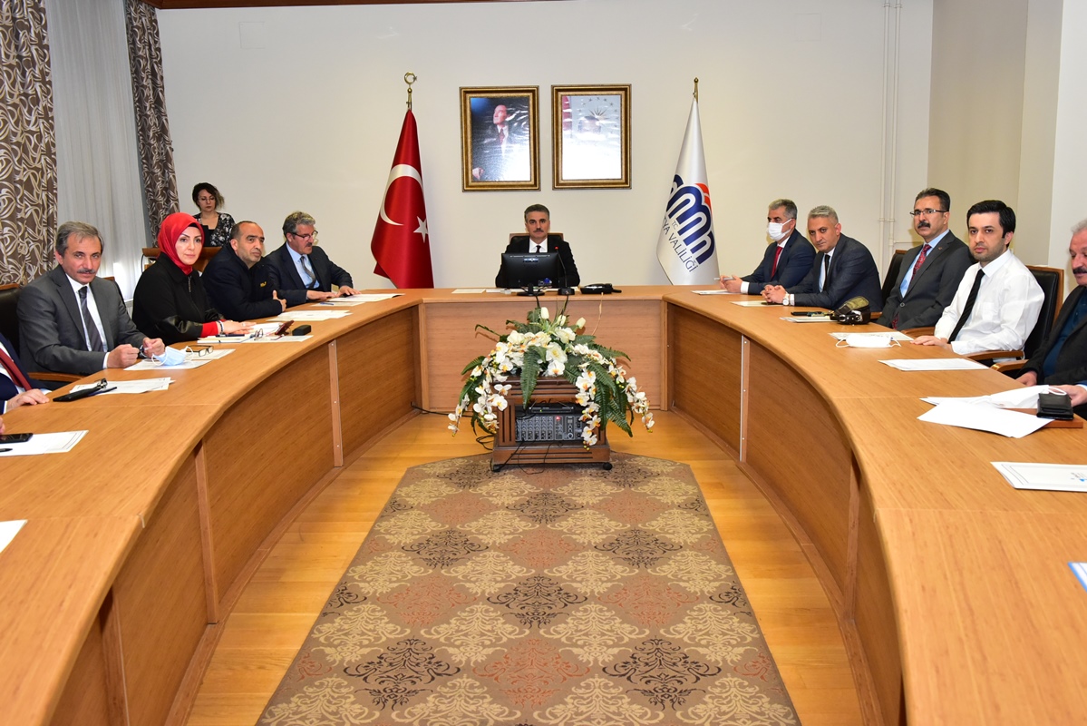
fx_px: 1027
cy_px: 363
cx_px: 544
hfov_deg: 55.8
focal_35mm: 34
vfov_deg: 38.9
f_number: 10
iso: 3200
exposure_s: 1/60
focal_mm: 34
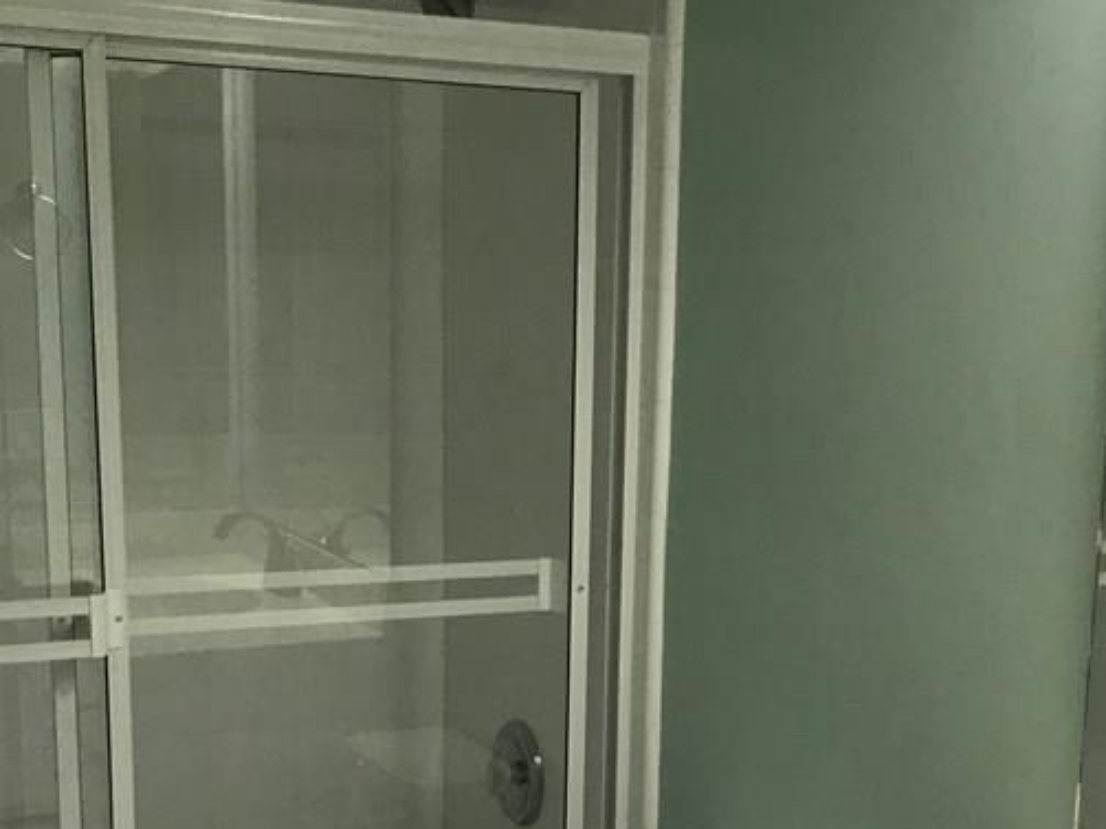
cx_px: 598
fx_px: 1821
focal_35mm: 57
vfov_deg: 25.0
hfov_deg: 33.8
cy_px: 712
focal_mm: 3.99
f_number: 1.8
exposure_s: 1/15
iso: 40
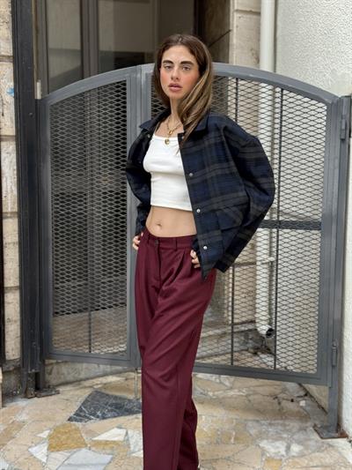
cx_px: 176
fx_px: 651
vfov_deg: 39.6
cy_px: 235
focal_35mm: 48
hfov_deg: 30.3
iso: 64
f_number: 1.78
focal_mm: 6.76
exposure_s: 1/247
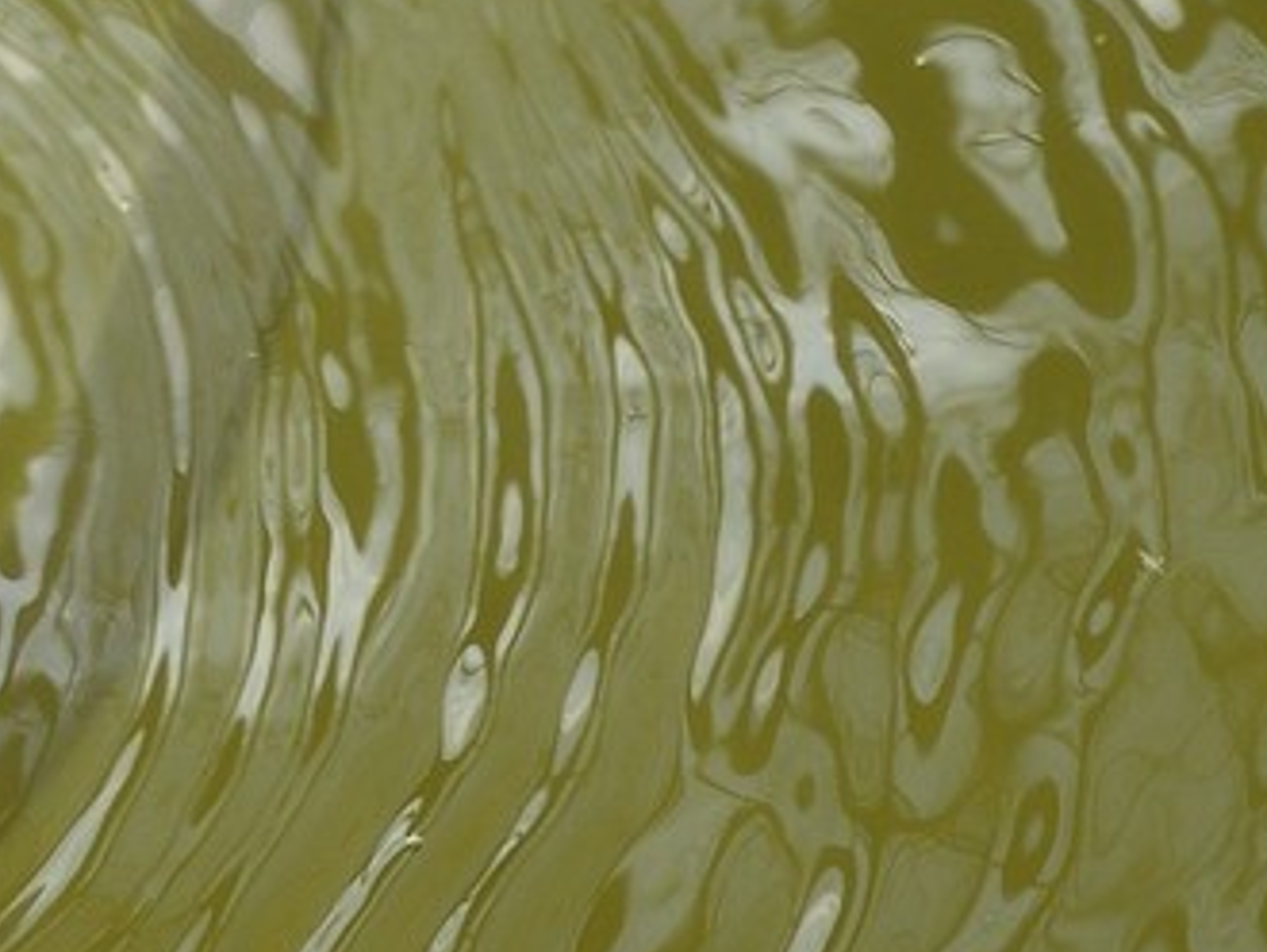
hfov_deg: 2.1
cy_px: -157
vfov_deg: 1.6
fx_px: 34101
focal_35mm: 931
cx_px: -1255
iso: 200
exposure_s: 1/320
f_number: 5.6
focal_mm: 200
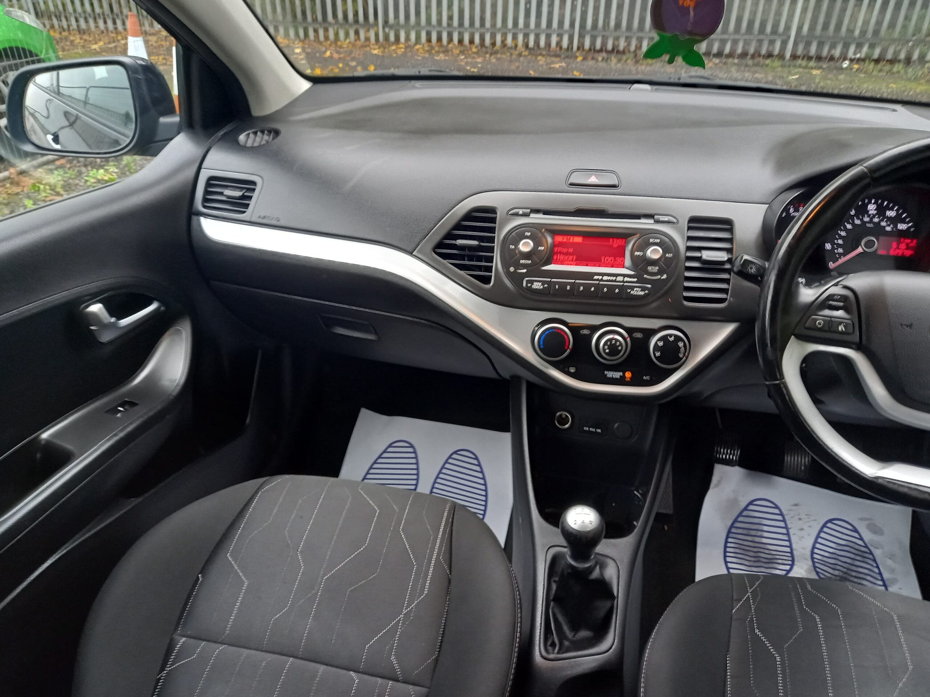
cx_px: 465
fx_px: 672
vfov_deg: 54.9
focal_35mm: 25
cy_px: 348
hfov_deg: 69.4
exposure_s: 1/24
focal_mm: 4.6
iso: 200
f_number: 2
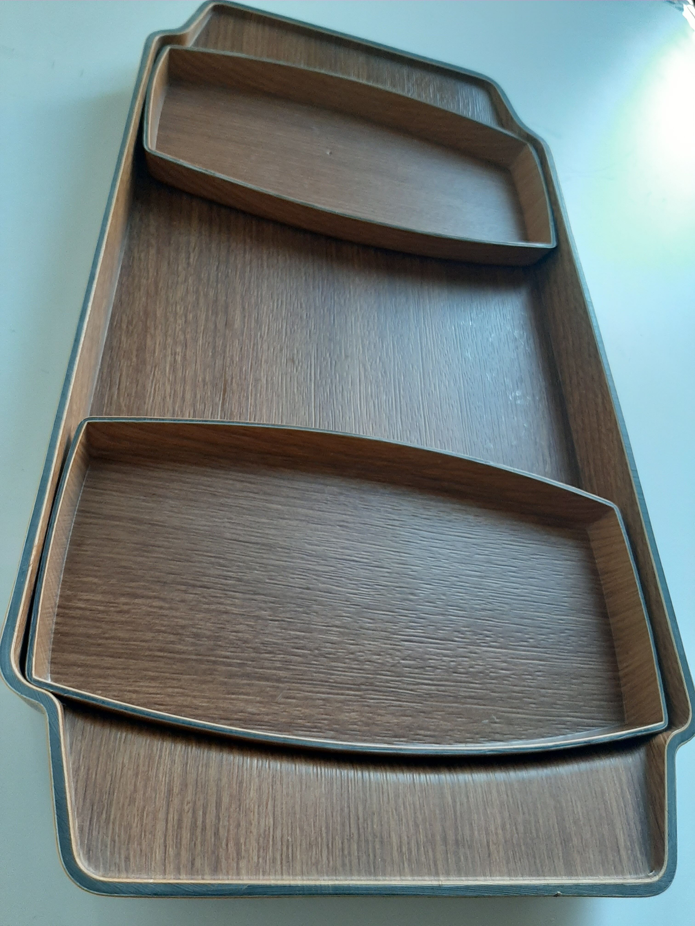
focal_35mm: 26
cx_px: 348
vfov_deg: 67.3
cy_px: 463
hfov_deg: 53.1
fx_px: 696
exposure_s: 1/50
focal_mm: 3.93
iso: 160
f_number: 1.7
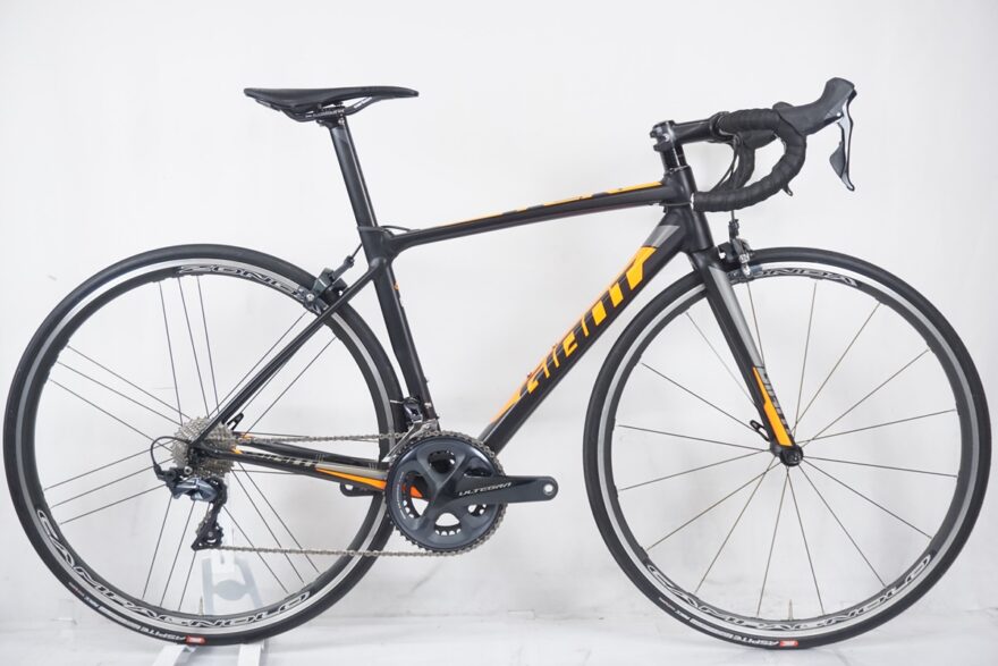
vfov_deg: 30.9
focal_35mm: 44
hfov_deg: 45.0
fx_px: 1206
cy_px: 333
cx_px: 499
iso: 1000
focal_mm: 29
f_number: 5
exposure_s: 1/60
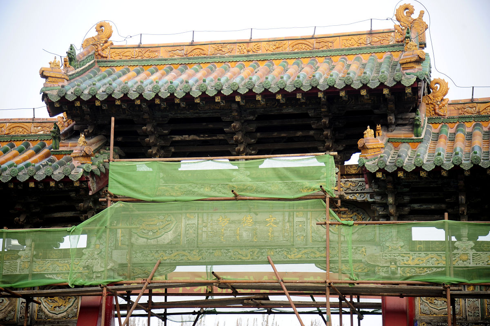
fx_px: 1292
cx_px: 245
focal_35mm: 95
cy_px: 163
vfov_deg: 14.4
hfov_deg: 21.5
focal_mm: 95
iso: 250
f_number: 4
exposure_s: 1/320
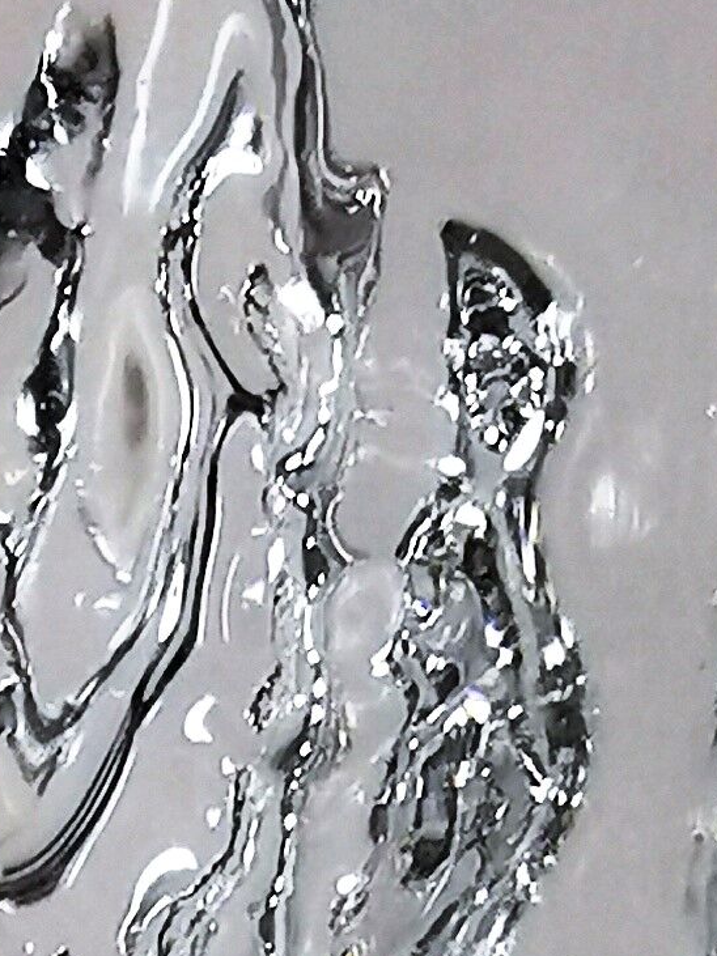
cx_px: -271
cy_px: 2606
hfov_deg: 8.9
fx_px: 4531
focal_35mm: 164
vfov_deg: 9.9
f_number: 2.2
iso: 100
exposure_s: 1/50
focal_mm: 2.26
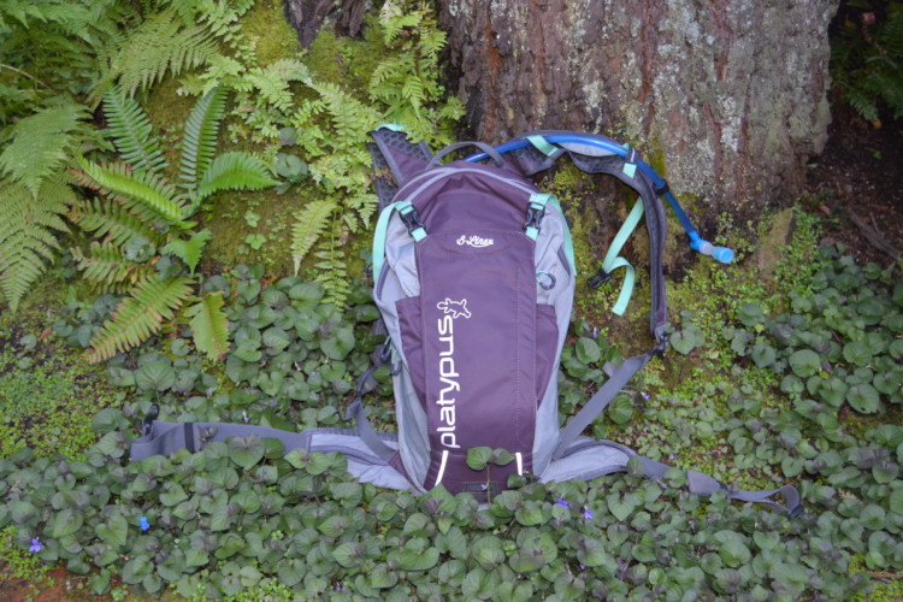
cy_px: 301
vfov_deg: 28.9
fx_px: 1166
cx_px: 452
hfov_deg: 42.3
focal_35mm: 46
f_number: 4.2
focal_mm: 31
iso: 400
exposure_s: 1/80
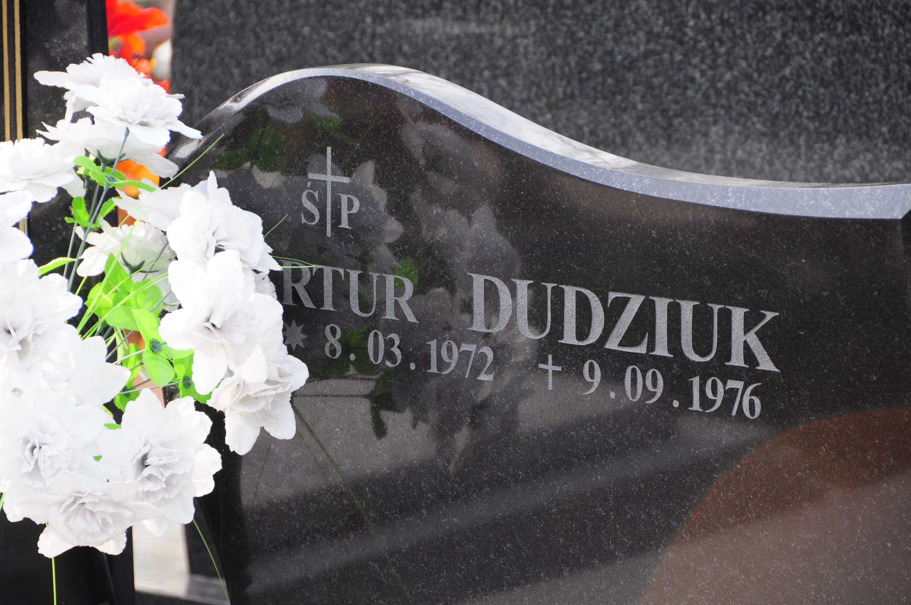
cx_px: 456
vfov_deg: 4.6
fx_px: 7582
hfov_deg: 6.9
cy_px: 302
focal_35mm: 300
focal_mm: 200
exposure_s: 1/400
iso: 500
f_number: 7.1
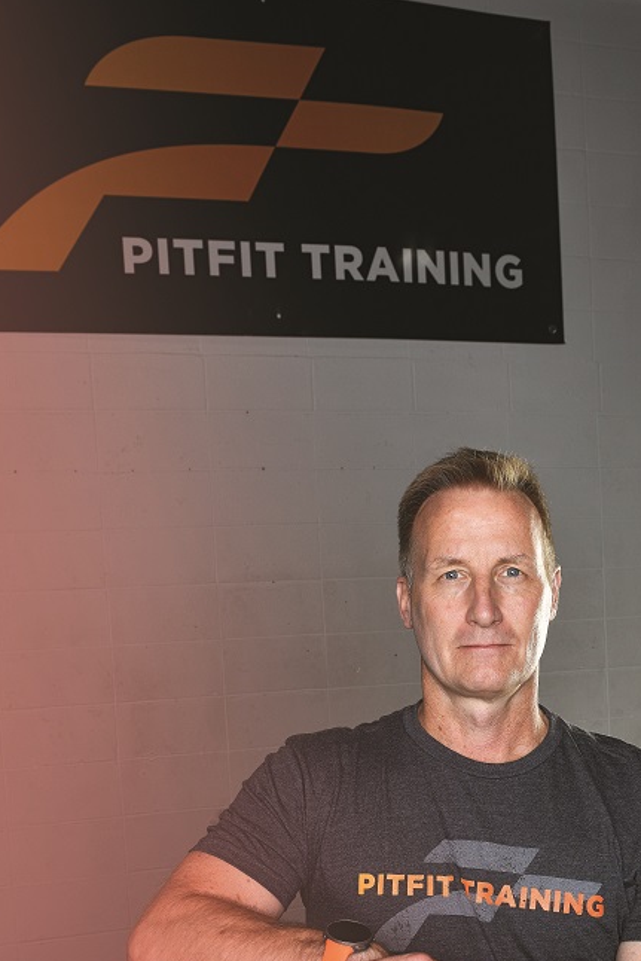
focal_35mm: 52
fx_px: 1388
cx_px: 302
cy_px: 780
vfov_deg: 36.8
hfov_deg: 26.0
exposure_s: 1/125
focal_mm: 28
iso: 100
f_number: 11
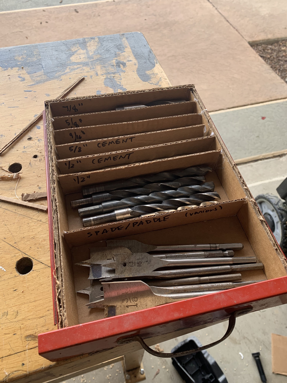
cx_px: 144
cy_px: 192
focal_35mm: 26
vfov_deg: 67.3
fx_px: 287
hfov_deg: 53.1
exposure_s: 1/122
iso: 32
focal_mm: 4.25
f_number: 1.8
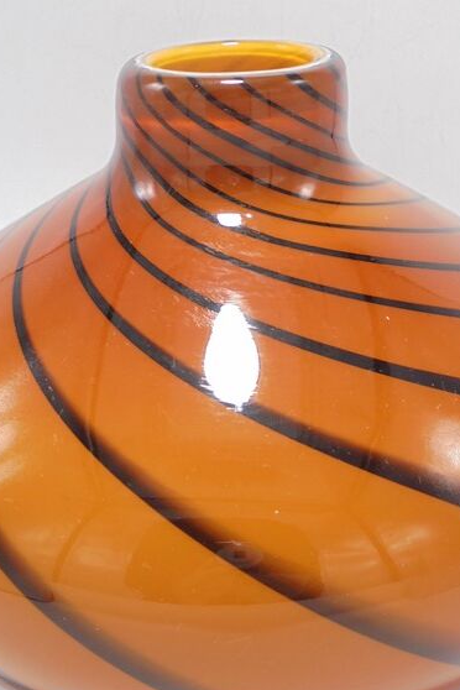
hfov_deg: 23.8
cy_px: 368
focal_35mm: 57
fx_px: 1092
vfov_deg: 35.0
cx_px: 243
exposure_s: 1/30
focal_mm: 6.1
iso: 100
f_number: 4
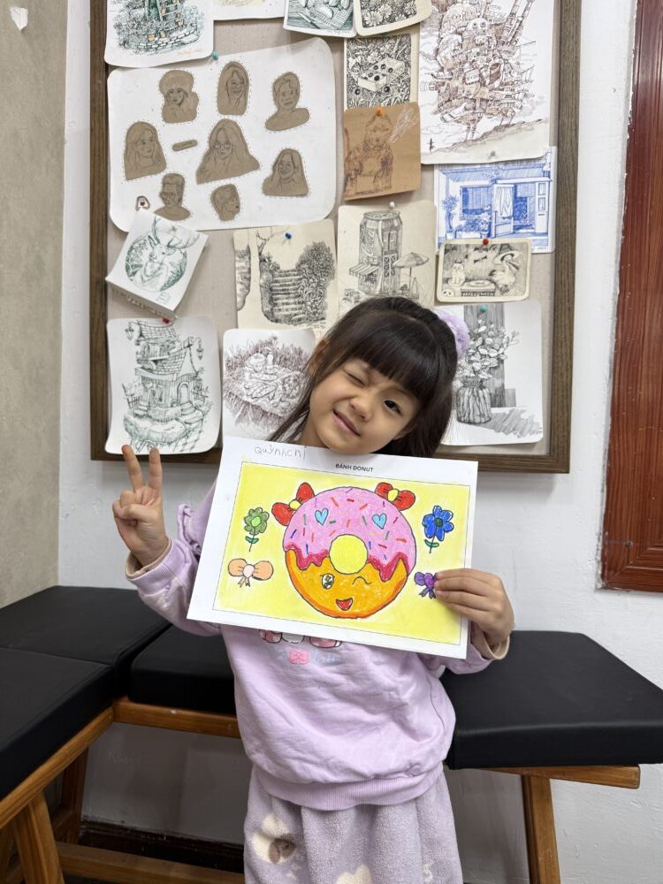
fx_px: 613
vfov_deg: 71.6
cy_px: 442
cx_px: 332
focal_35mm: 24
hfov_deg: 56.8
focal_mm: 6.76
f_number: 1.78
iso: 80
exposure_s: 1/100
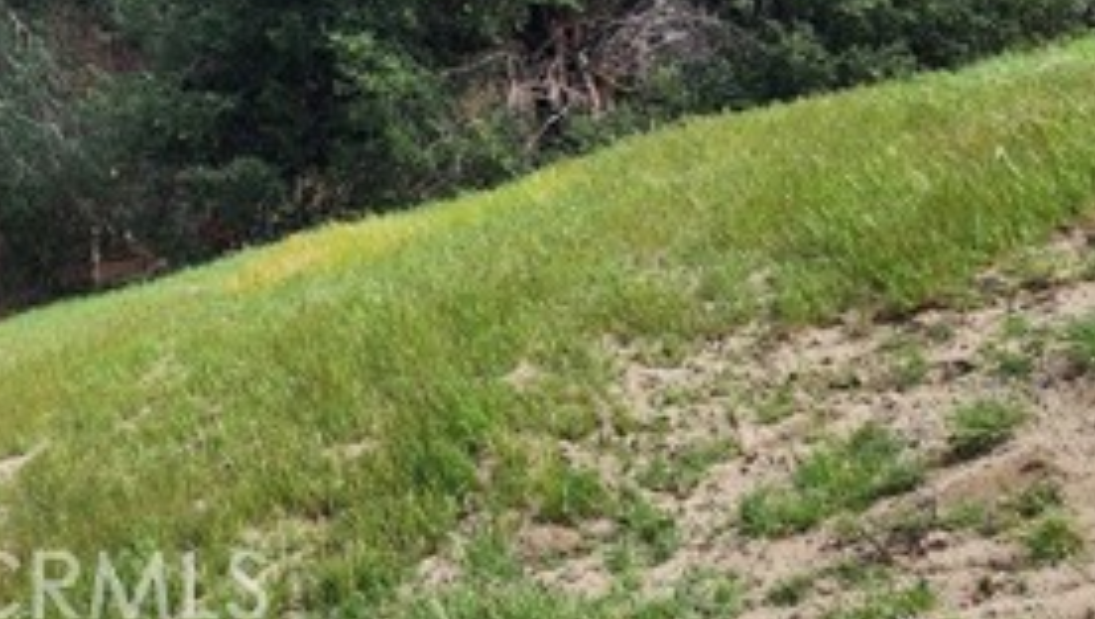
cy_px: -310
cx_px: -32
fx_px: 1686
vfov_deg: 18.4
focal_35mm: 58
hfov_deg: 32.7
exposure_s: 1/557
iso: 12
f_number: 1.8
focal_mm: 6.4
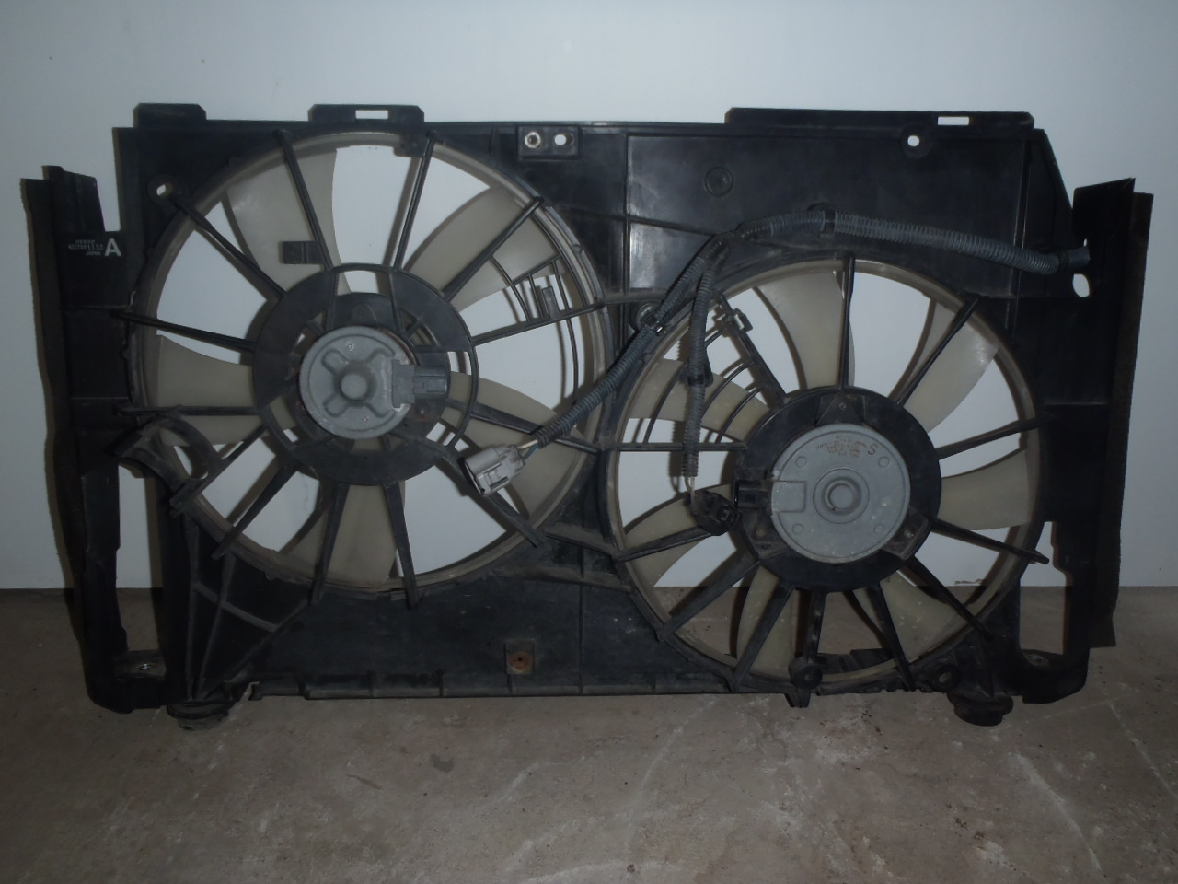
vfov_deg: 49.7
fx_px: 953
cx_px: 589
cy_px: 442
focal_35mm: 28
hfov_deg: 63.4
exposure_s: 1/30
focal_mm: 5
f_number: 3.9
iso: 100
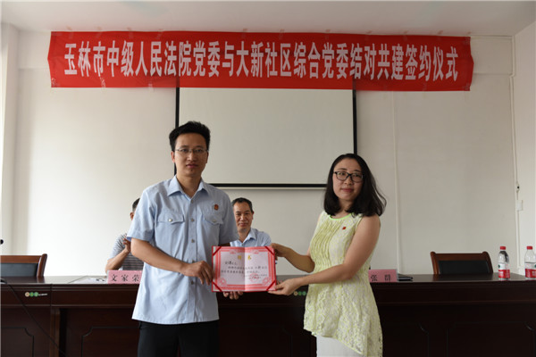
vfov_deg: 45.0
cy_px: 178
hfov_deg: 63.7
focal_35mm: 29
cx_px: 268
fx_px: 432
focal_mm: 29
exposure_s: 1/100
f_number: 5
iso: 500
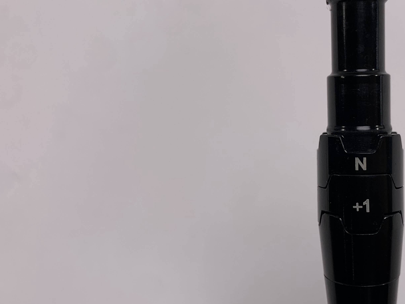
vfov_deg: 33.6
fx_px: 503
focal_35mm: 43
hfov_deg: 42.4
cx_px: 307
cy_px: 150
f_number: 1.8
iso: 25
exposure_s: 1/259
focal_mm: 4.25
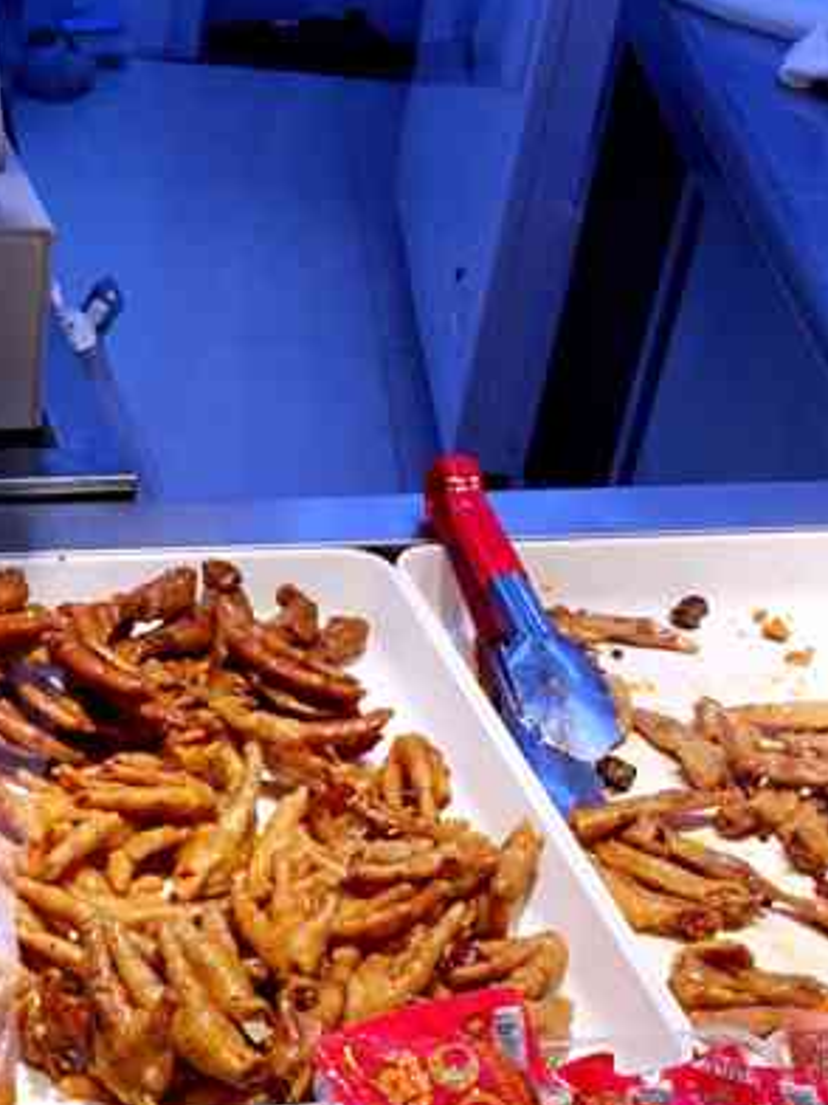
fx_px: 2201
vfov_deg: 25.8
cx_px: 23
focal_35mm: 69
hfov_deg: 20.7
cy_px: 1245
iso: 40
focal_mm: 4.15
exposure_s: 1/100
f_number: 2.2
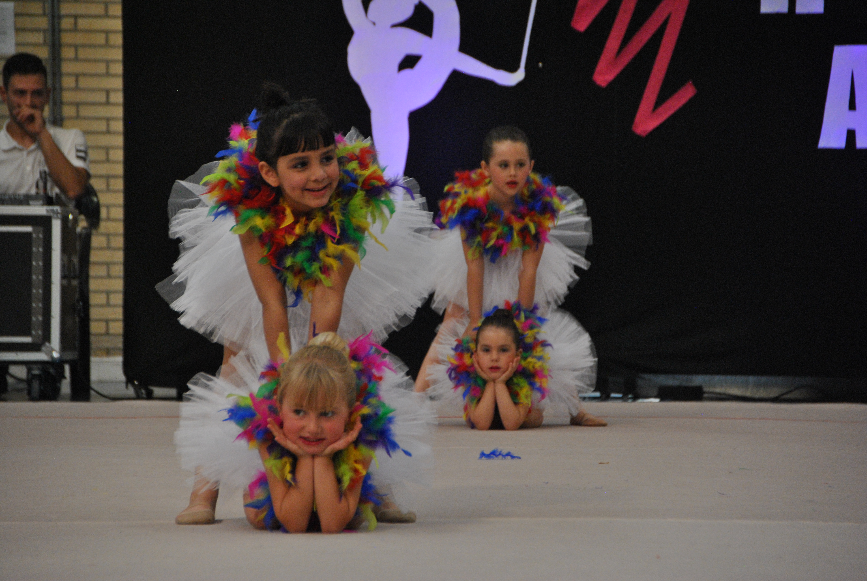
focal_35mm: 210
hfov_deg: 9.8
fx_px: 5064
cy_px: 290
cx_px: 434
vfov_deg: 6.6
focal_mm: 140
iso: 800
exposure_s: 1/200
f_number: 6
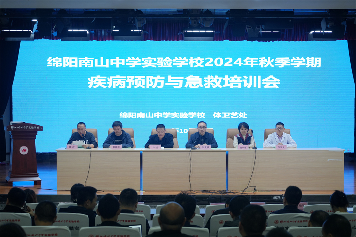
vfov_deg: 23.0
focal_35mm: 59
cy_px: 118
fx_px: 583
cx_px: 178
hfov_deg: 33.9
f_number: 4
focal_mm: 59
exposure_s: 1/125
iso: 800
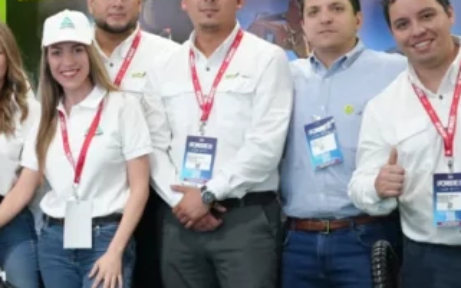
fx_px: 1144
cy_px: 226
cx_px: 17
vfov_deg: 14.3
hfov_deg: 22.1
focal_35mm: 91
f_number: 4
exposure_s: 1/160
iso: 2500
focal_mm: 28
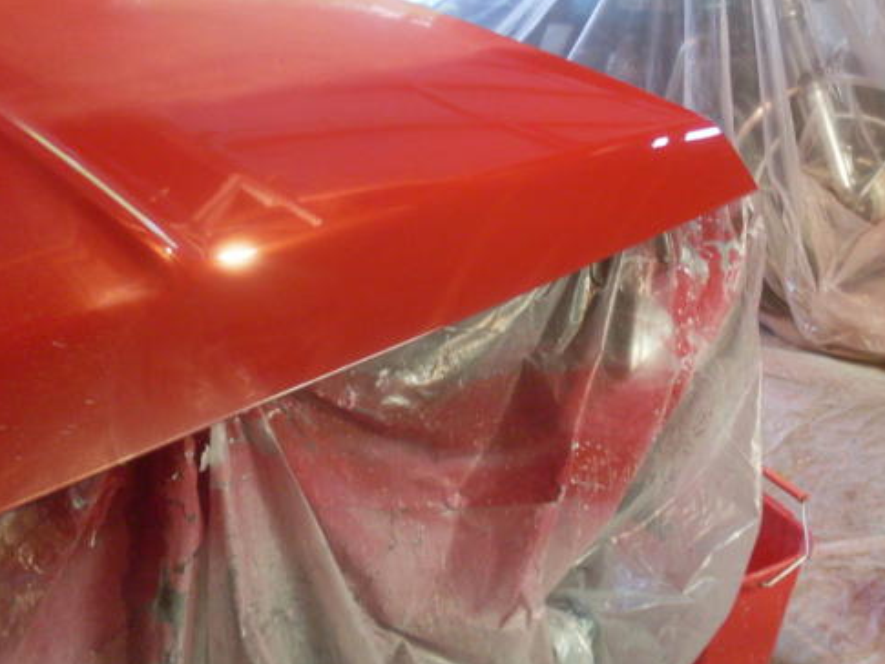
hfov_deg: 40.4
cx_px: 454
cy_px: 265
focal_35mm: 47
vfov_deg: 30.8
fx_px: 1202
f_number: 2.8
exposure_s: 1/4
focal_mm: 6.3
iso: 200
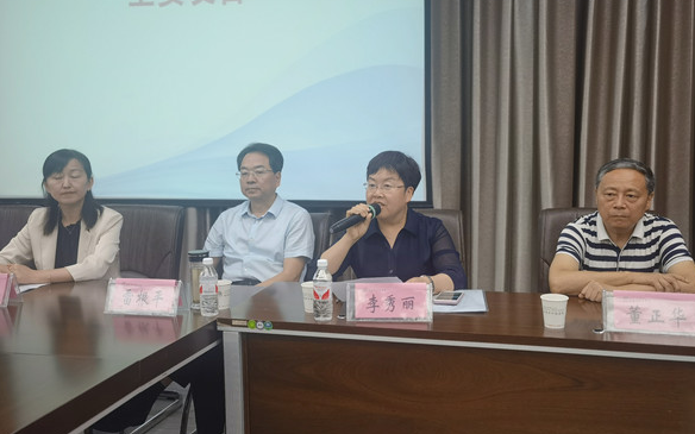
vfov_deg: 34.4
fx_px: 701
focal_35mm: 37
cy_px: 202
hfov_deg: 52.7
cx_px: 355
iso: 200
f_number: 4
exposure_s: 1/100
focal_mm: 6.67
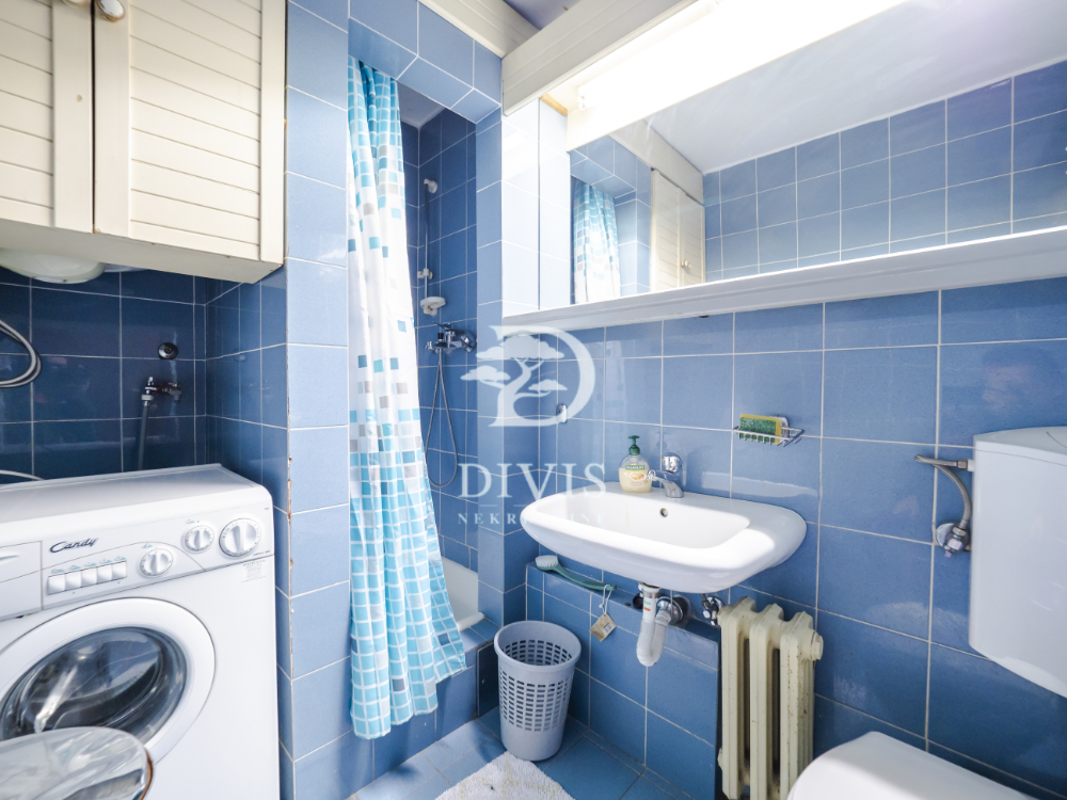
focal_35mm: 14
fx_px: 432
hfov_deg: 102.1
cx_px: 534
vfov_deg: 85.7
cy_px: 400
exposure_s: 1/6
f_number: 4
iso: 400
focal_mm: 7
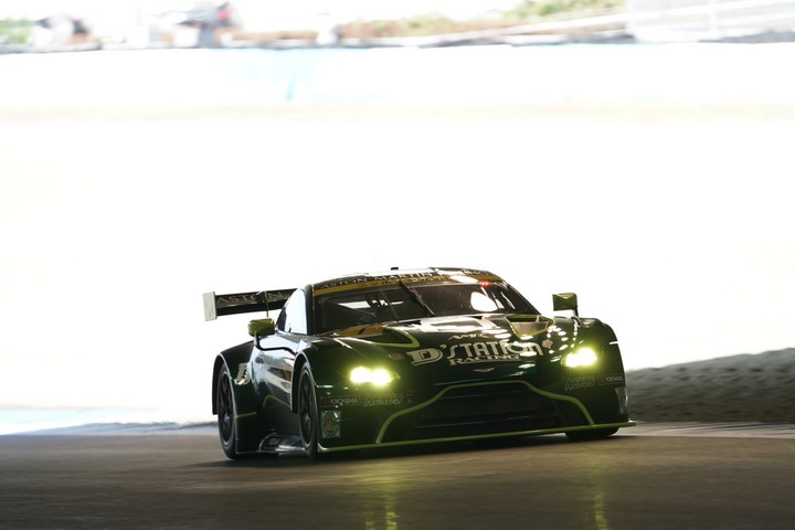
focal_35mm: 524
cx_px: 398
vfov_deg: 2.6
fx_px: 11571
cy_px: 265
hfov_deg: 3.9
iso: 400
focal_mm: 524
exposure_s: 1/200
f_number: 6.3
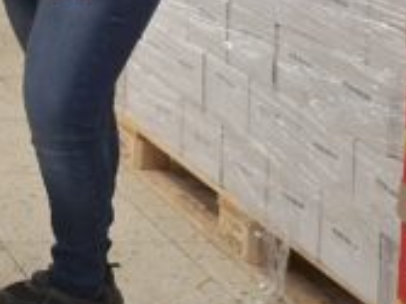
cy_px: -182
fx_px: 1078
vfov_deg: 14.7
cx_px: -380
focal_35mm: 92
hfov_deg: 16.7
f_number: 1.8
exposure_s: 1/50
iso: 125
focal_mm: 5.54
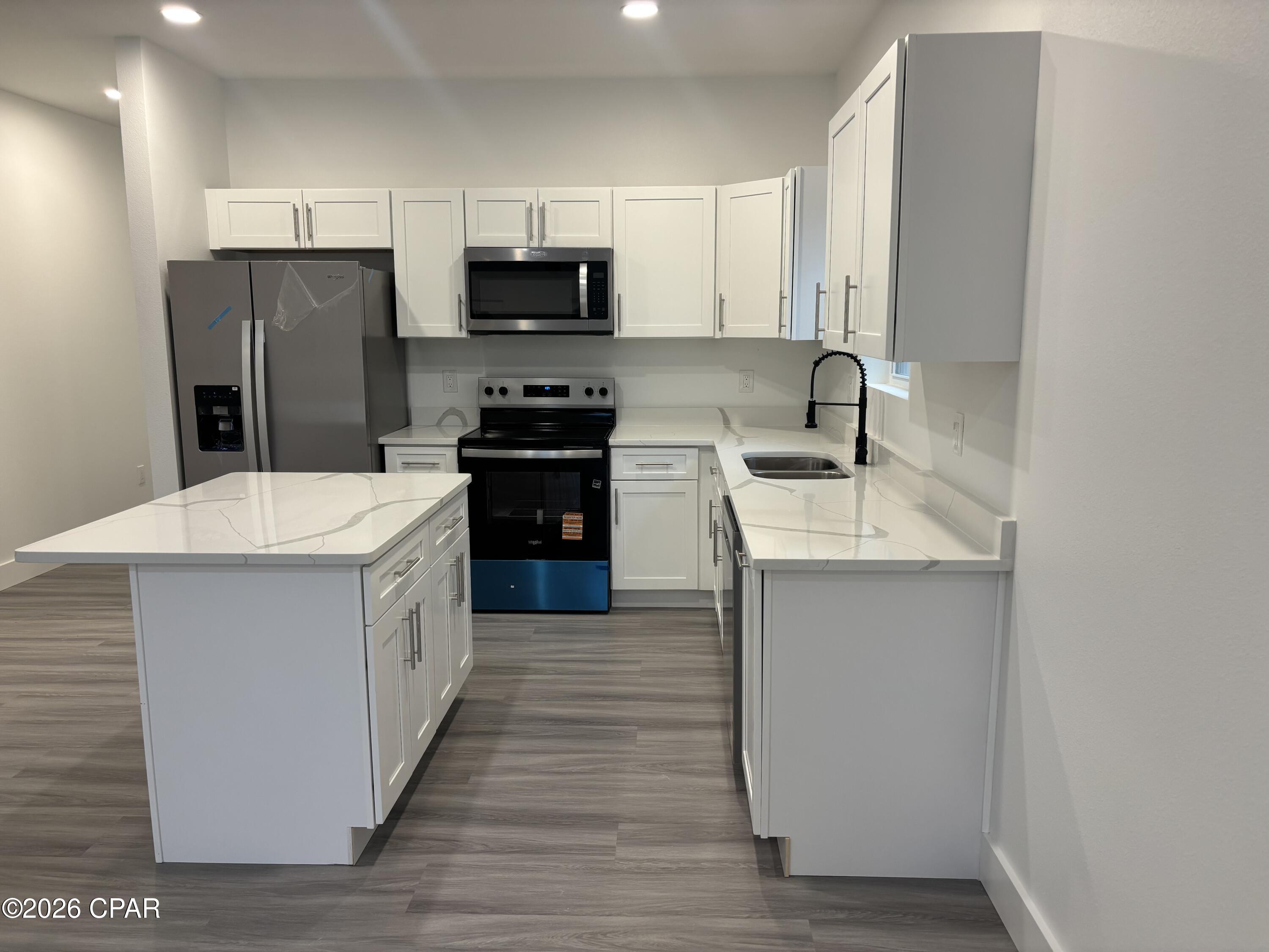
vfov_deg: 53.1
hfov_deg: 67.3
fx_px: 953
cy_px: 476
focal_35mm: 26
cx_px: 634
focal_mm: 5.96
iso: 80
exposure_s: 1/60
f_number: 1.6
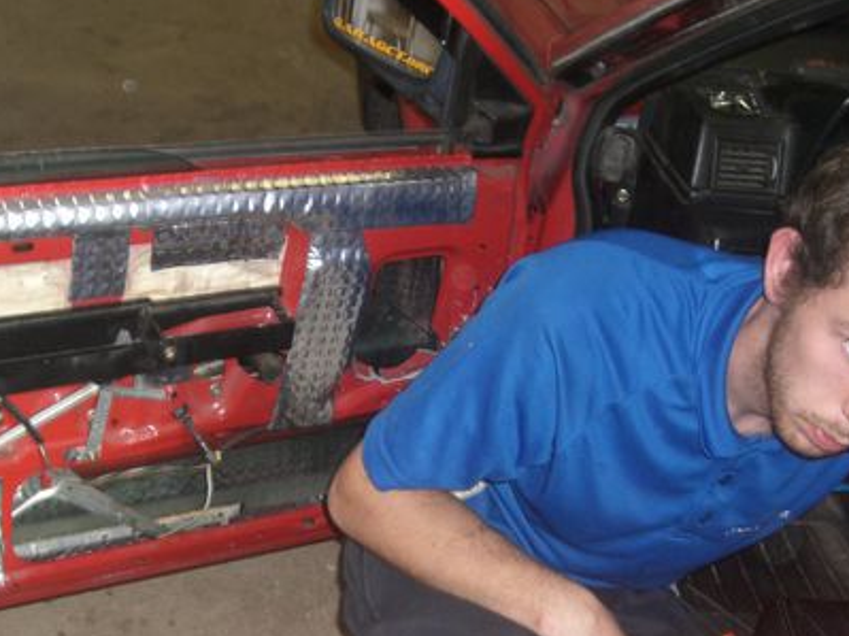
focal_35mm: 61
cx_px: 330
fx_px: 1496
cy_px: 442
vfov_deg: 23.9
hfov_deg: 31.6
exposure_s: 1/60
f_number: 2.7
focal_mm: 6.2
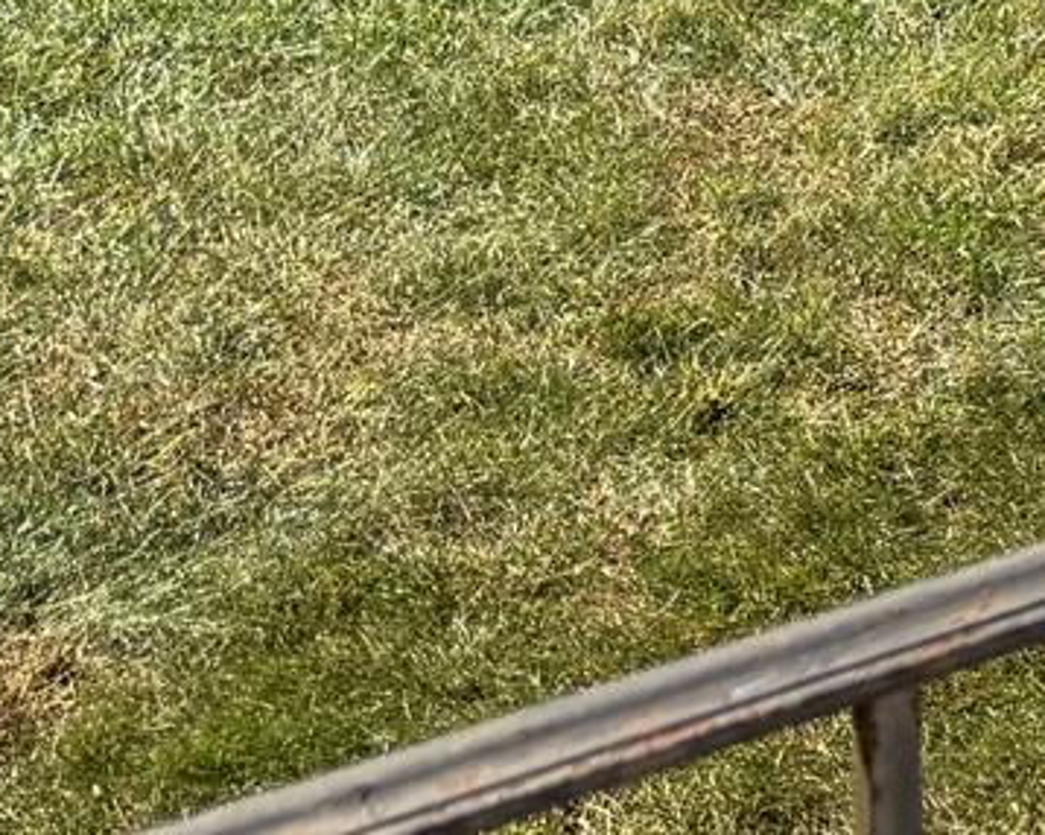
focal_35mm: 134
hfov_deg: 11.1
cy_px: -1057
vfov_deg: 10.2
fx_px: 4142
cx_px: 2814
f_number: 1.78
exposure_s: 1/2959
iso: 80
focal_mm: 6.76
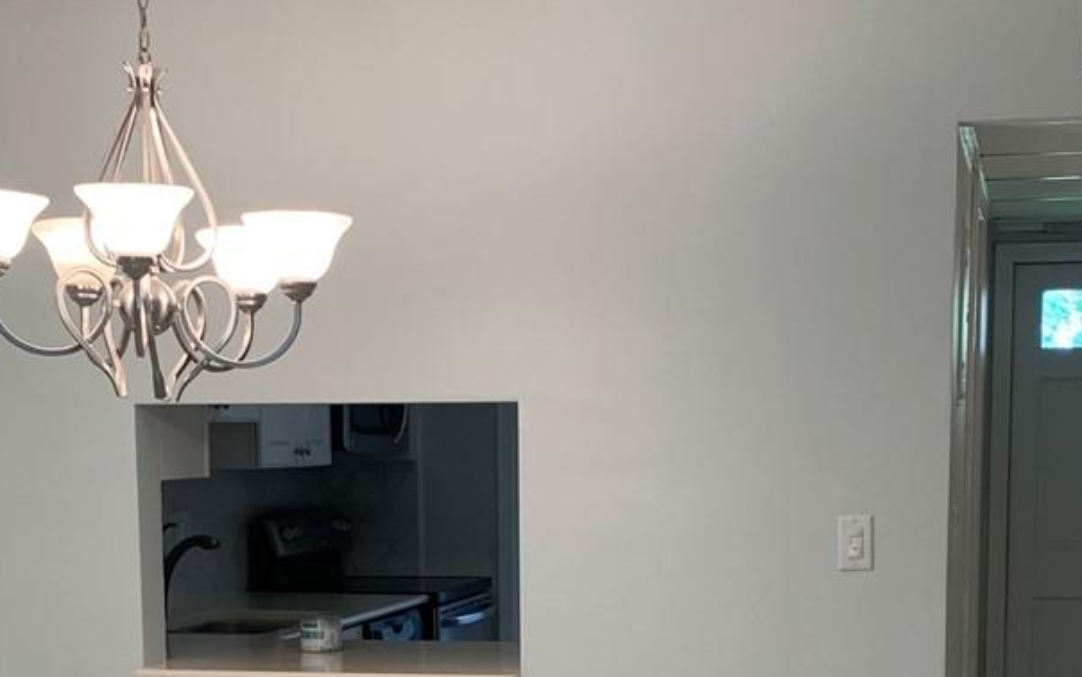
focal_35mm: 73
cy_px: 695
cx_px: 561
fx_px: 2153
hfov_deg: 28.2
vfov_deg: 17.4
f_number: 1.8
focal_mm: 4.25
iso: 80
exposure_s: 1/120
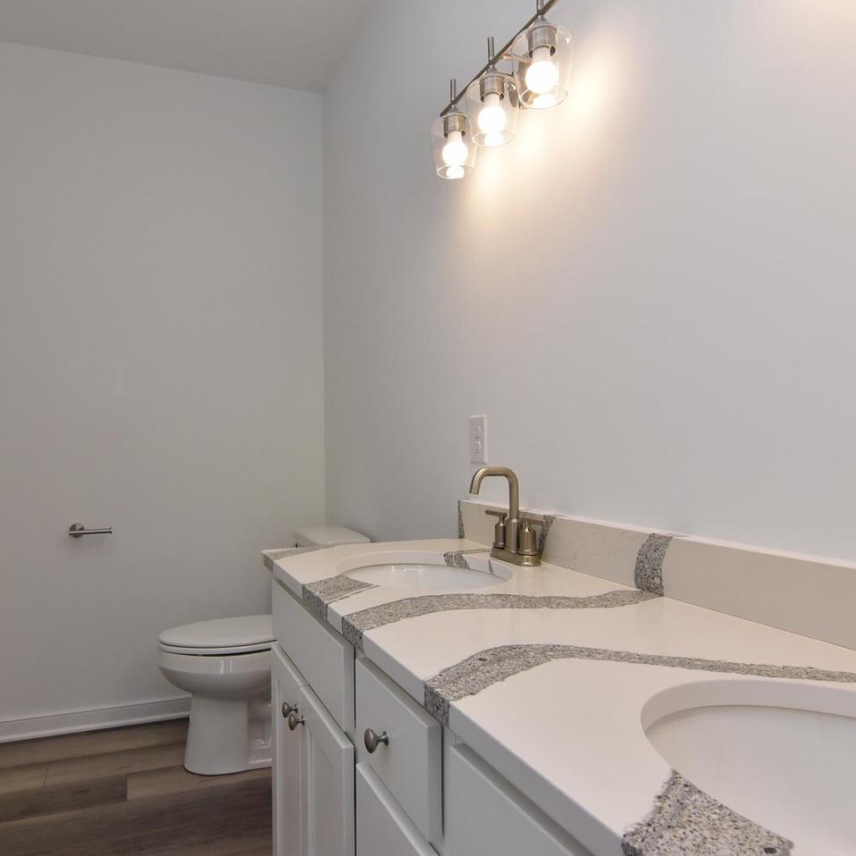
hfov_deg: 66.8
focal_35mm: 23
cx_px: 357
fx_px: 643
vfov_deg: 67.3
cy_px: 429
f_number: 10
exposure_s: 1/200
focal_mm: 12
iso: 800
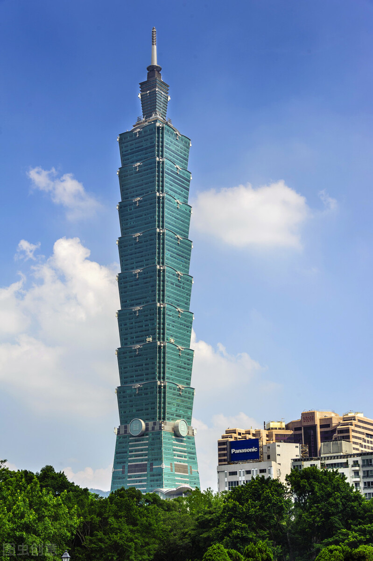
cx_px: 186
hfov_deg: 23.4
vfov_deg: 34.5
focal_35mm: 58
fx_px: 902
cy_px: 280
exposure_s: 1/320
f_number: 9
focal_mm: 58
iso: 200
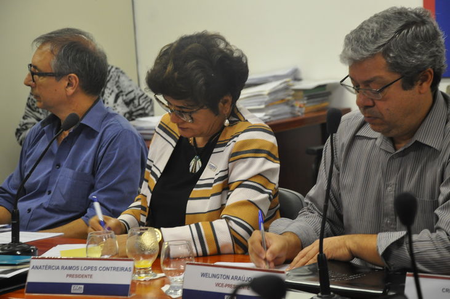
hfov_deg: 17.1
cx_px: 225
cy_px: 150
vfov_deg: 11.4
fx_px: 1499
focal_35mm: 120
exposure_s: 1/30
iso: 1000
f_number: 5.3
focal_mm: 80
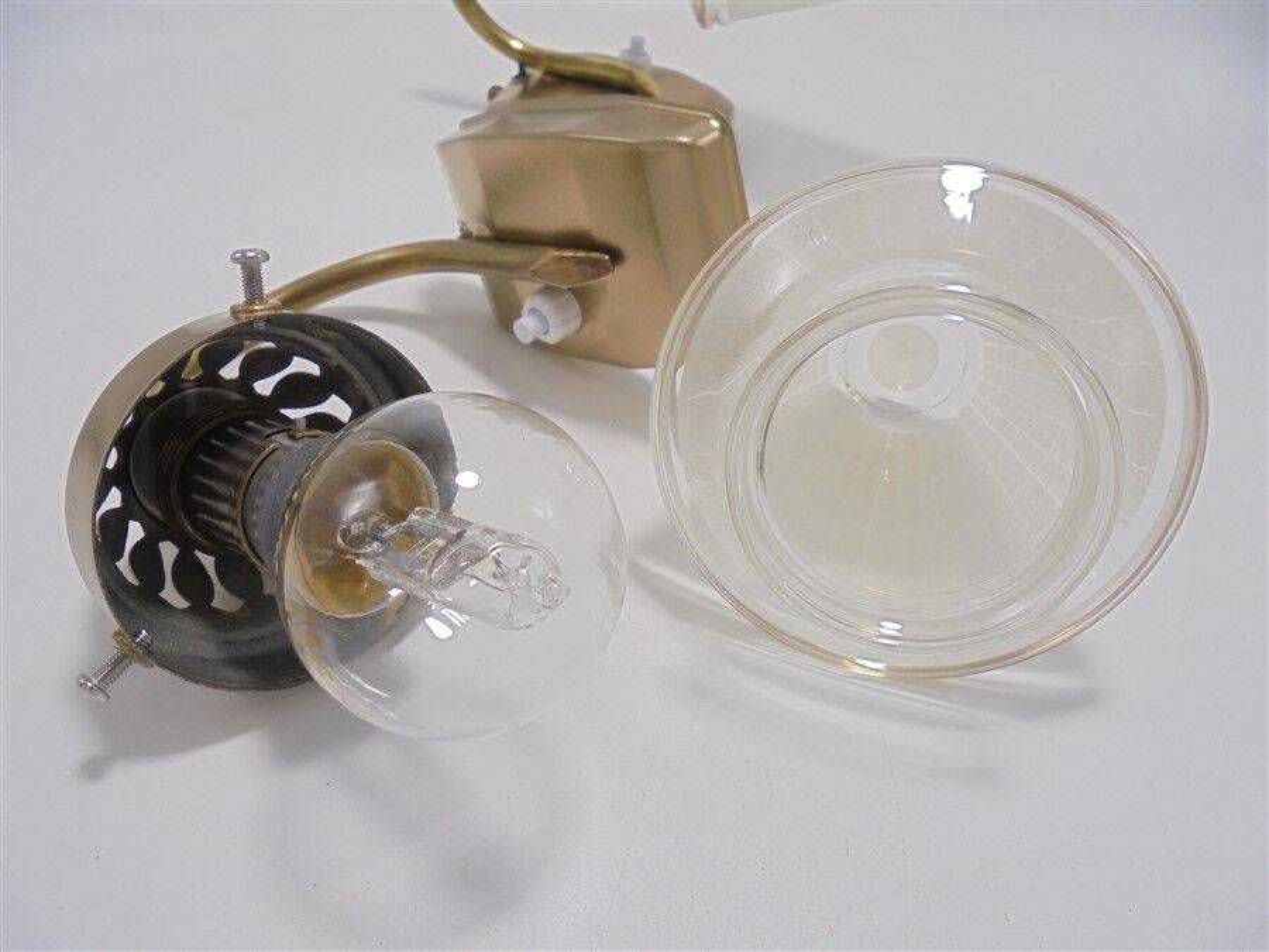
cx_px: 634
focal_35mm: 26
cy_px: 476
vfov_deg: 53.1
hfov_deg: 67.3
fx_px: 953
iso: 100
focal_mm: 4.6
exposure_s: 1/80
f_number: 3.5
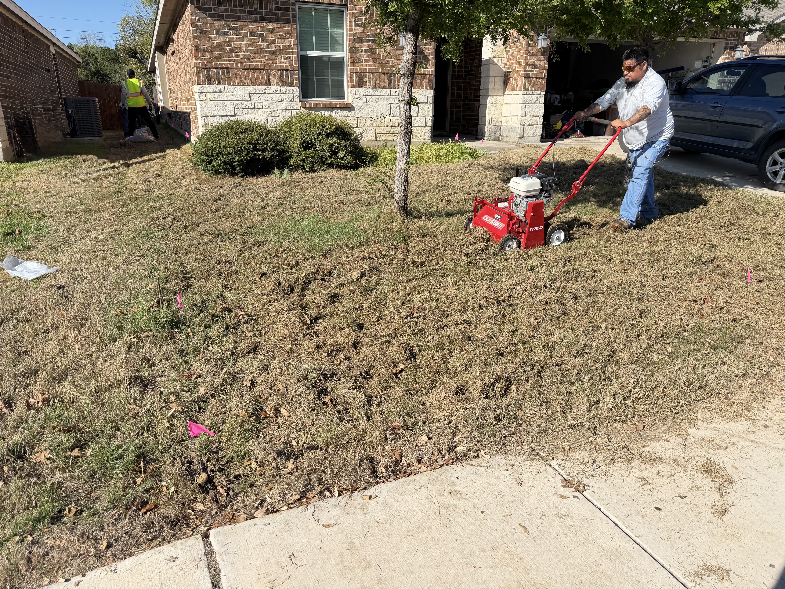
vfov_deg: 56.8
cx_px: 392
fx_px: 544
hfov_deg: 71.6
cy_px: 294
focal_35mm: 24
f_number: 1.78
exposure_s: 1/4405
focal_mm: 6.76
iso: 80
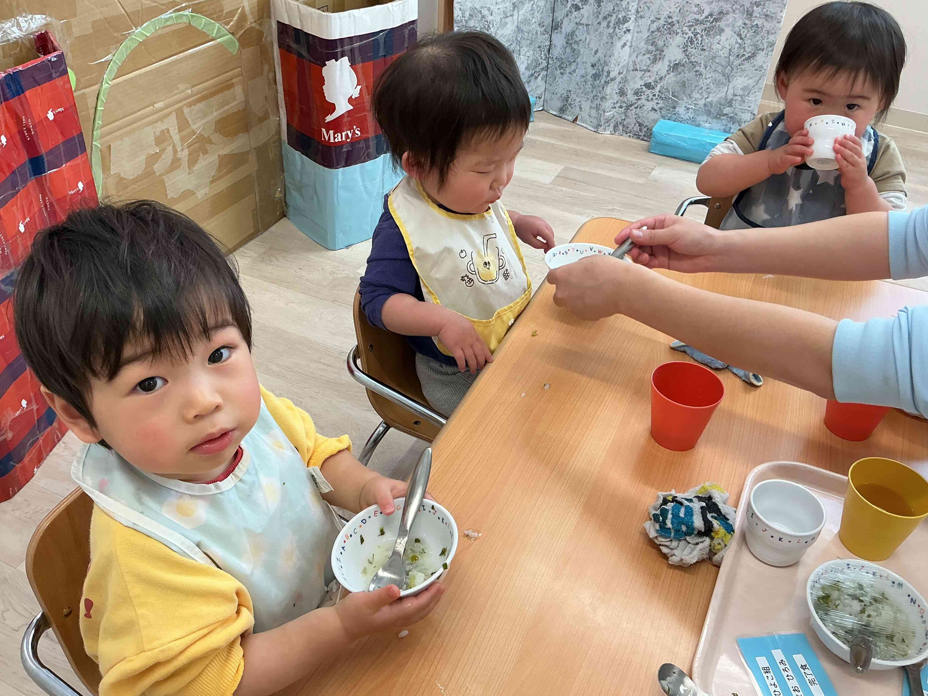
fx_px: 777
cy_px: 348
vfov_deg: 48.2
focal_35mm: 29
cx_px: 464
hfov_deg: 61.7
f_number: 1.8
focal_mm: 3
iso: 64
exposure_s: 1/120
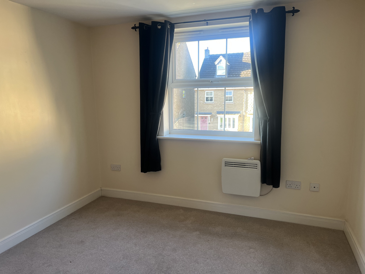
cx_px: 182
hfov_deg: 67.3
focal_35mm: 26
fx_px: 274
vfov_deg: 53.1
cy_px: 137
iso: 80
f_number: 1.5
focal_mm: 5.7
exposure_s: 1/121
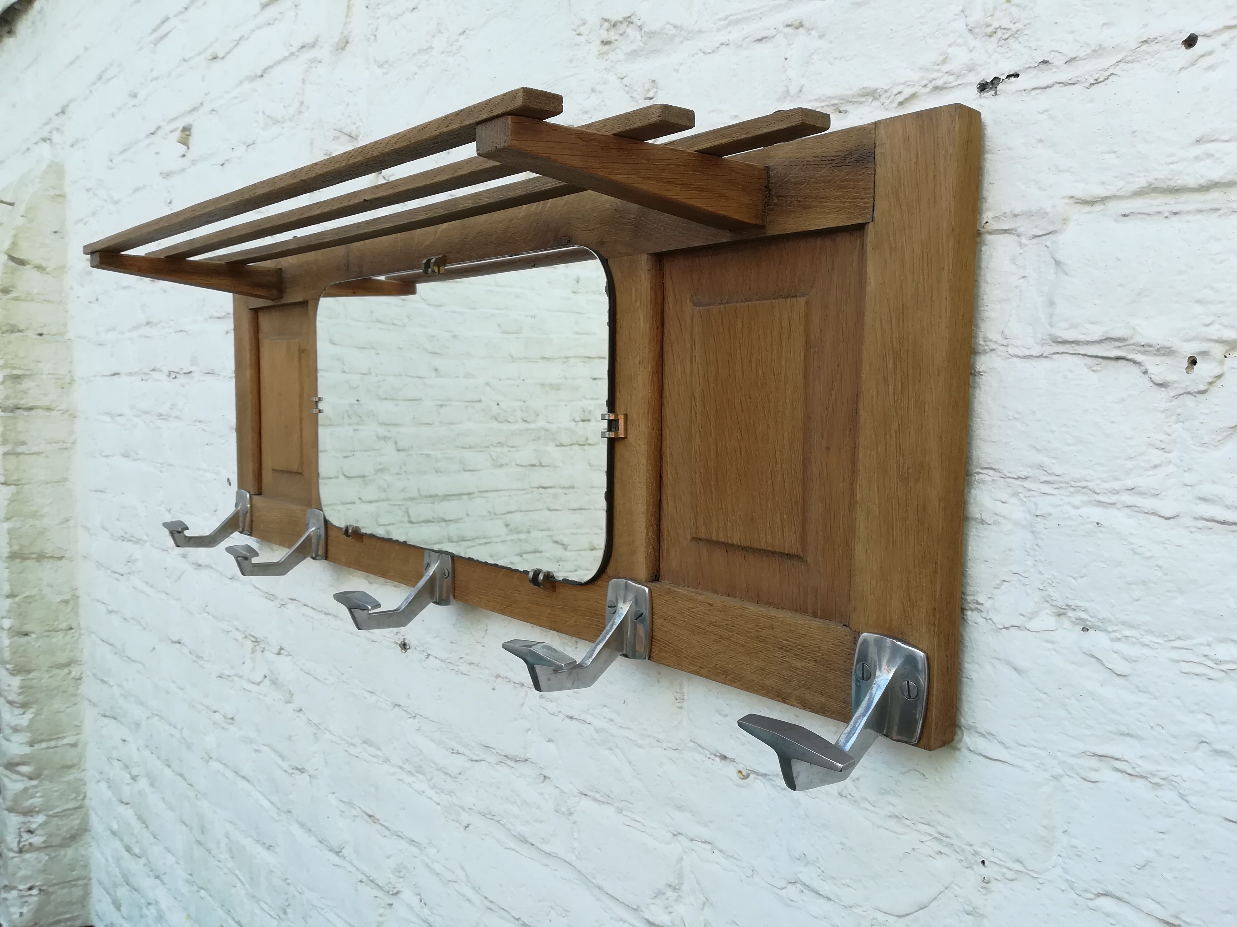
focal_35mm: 26
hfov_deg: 67.3
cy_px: 464
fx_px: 929
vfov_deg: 53.1
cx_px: 618
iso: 50
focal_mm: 3.83
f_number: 2.2
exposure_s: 1/110
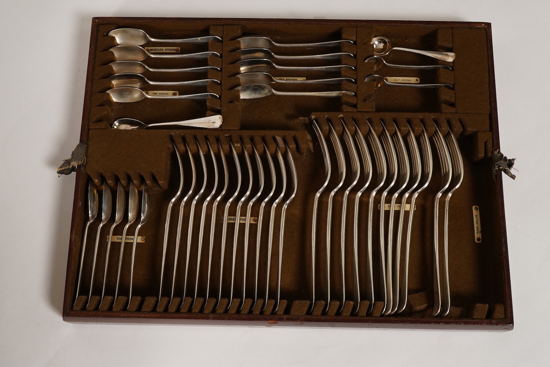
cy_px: 184
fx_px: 688
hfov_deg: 43.6
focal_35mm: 45
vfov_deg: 29.9
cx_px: 275
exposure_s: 1/125
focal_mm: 30
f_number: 22
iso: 400
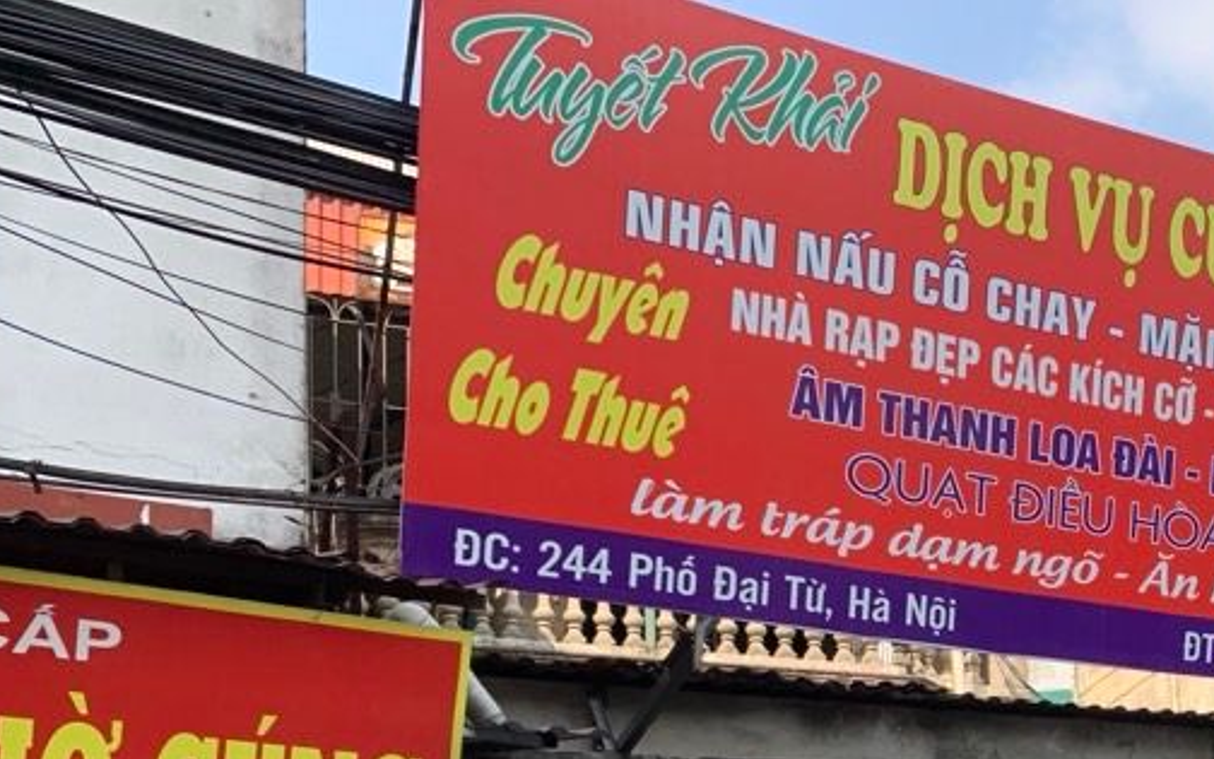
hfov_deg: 33.6
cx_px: 1171
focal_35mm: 56
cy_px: 923
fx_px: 1853
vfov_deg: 21.4
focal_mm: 4.25
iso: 25
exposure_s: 1/507
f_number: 1.8
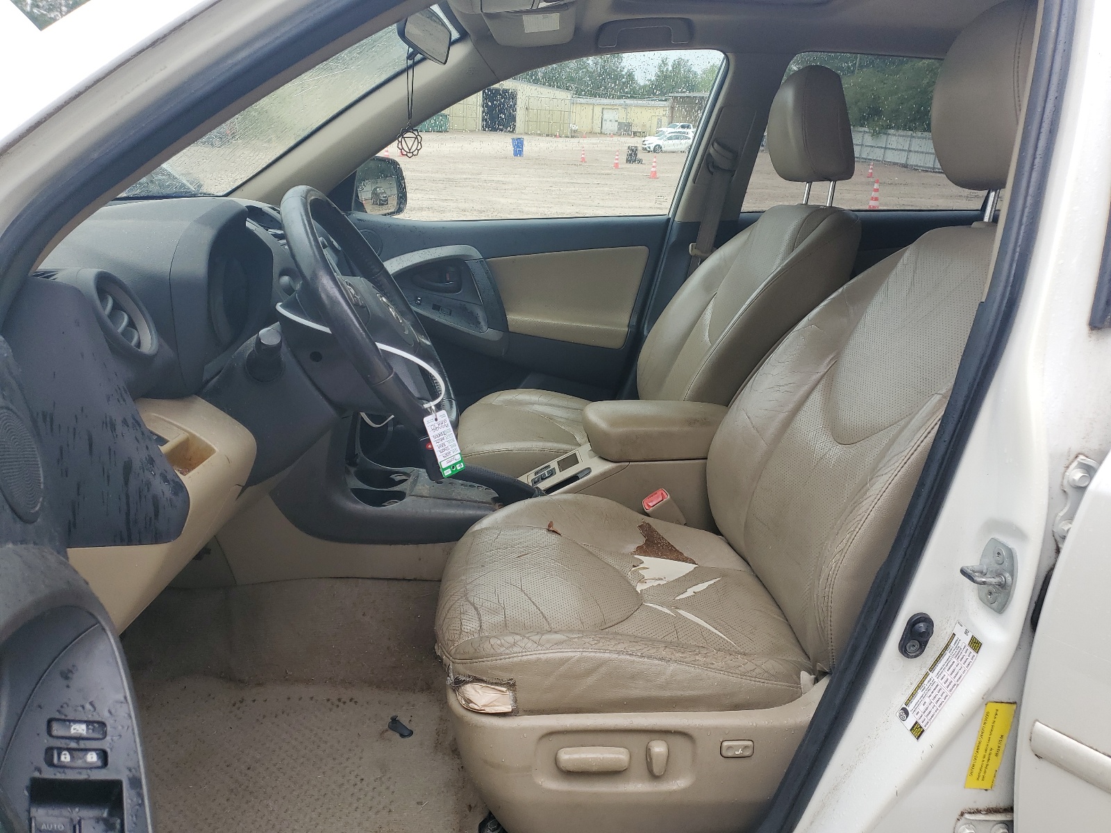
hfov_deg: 67.3
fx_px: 834
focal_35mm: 26
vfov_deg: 53.1
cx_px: 556
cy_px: 416
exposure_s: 1/345
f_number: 1.5
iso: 50
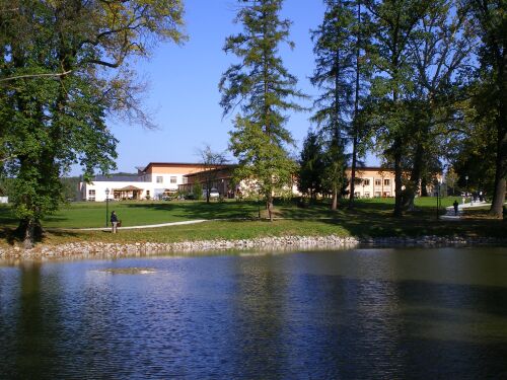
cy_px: 190
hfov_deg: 38.2
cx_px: 254
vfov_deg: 29.1
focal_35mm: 50
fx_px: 732
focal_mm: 8.4
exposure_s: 1/320
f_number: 5.2
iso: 64
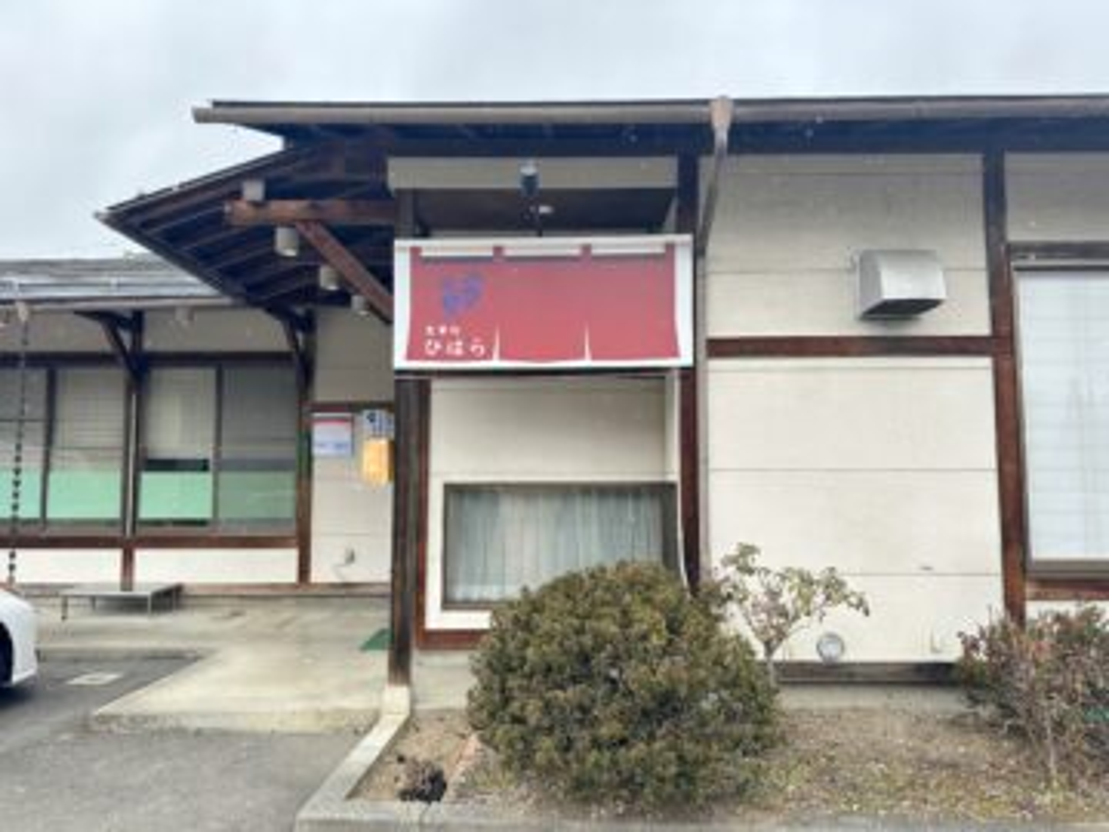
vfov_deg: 56.8
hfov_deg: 71.6
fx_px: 769
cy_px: 416
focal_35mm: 24
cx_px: 554
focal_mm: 6.86
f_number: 1.78
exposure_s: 1/238
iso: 80
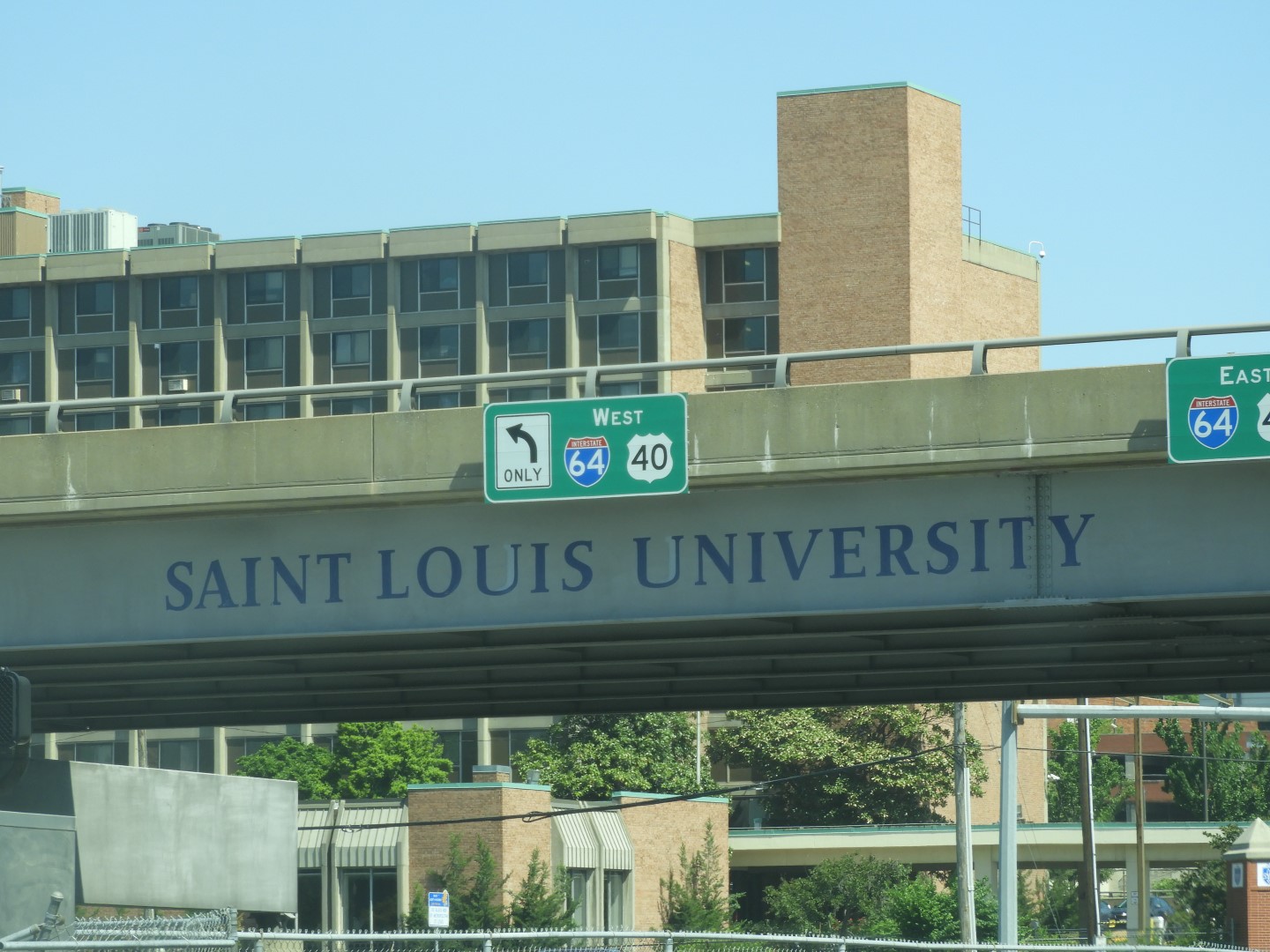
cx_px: 635
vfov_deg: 9.9
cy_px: 476
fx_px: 5503
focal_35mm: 150
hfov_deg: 13.2
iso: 100
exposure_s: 1/250
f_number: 5.2
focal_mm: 26.9
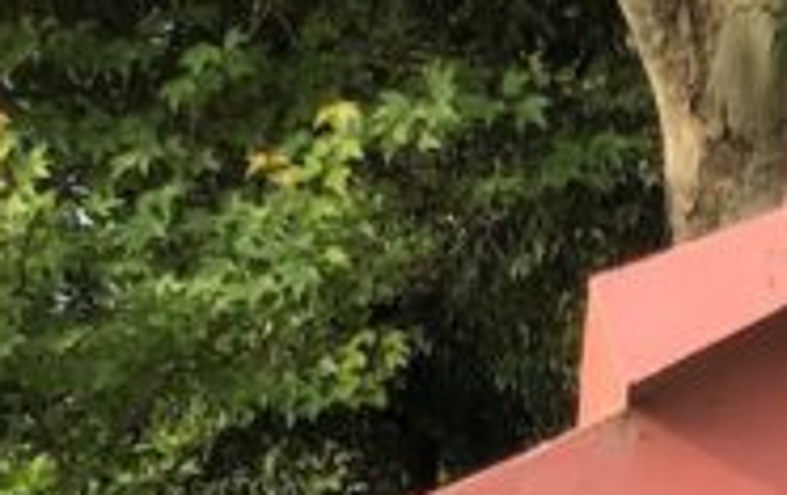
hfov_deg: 12.7
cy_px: 1472
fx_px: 3502
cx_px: 774
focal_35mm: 163
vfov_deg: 7.2
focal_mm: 3.99
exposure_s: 1/260
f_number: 1.8
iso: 20
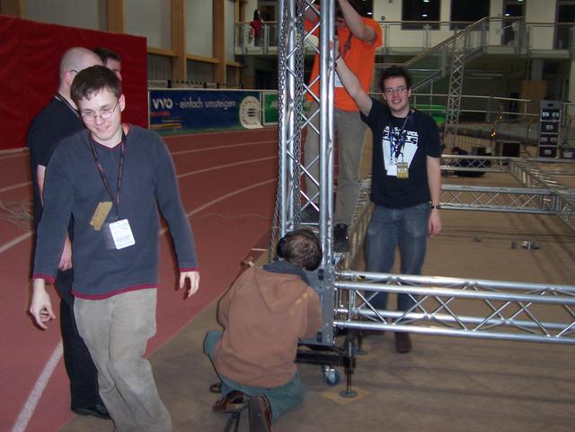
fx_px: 581
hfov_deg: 52.6
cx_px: 288
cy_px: 216
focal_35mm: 35
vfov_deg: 40.7
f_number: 2.8
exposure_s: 1/30
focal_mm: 5.6
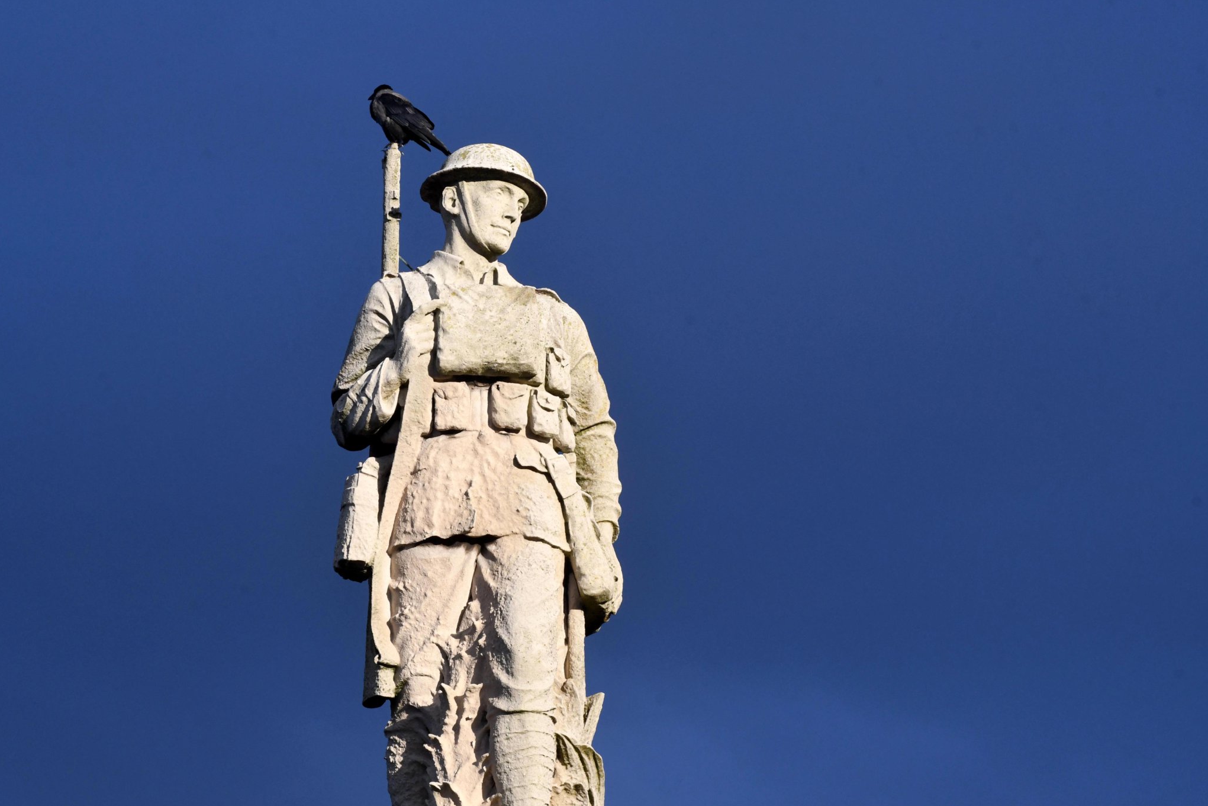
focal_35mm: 301
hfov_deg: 6.8
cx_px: 604
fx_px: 10100
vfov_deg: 4.6
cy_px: 404
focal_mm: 200
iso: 1000
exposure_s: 1/500
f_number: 11
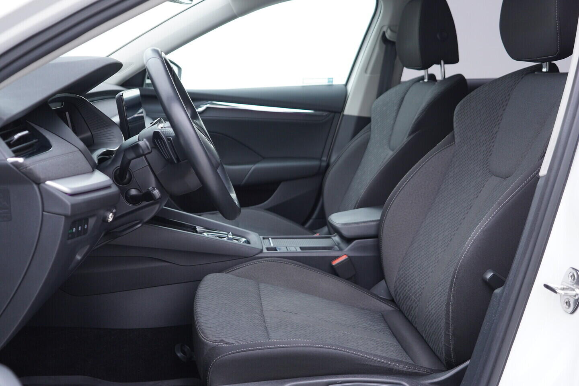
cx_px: 290
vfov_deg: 36.9
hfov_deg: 53.1
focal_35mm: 36
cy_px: 193
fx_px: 579
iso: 200
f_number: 2.8
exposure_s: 1/40
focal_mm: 24
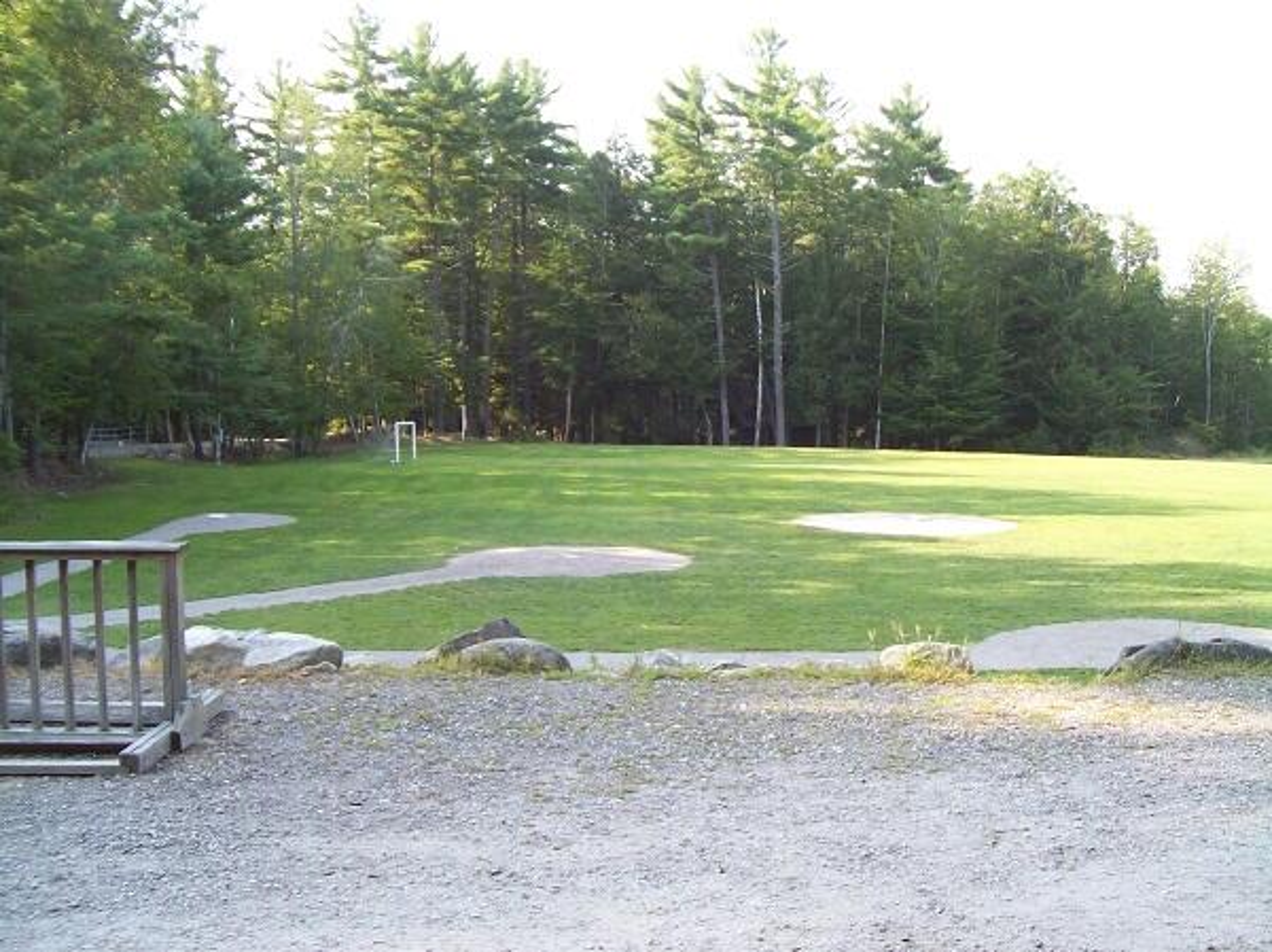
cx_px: 636
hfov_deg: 51.4
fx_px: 1322
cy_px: 476
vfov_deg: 39.6
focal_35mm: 36
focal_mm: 6
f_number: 2.7
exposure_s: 1/169
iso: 80
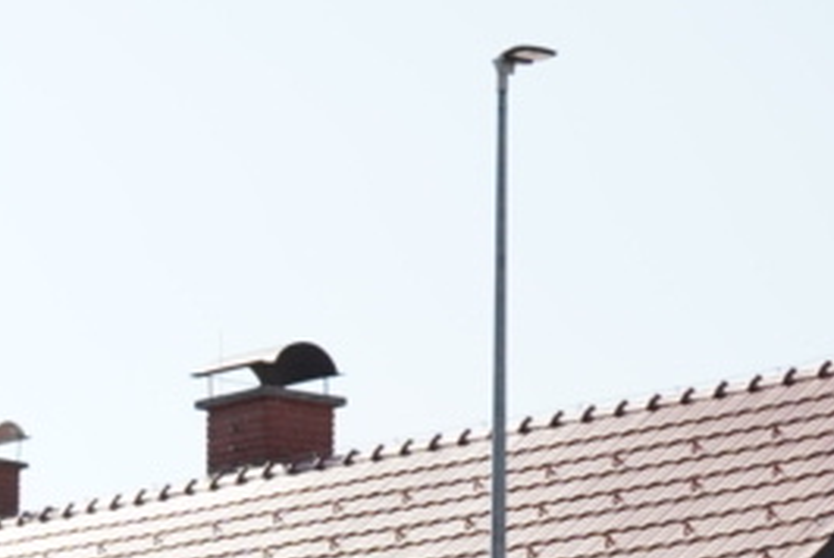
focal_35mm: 176
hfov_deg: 11.3
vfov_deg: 7.7
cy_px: 824
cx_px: -354
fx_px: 4082
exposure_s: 1/2000
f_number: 5.6
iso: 500
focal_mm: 29
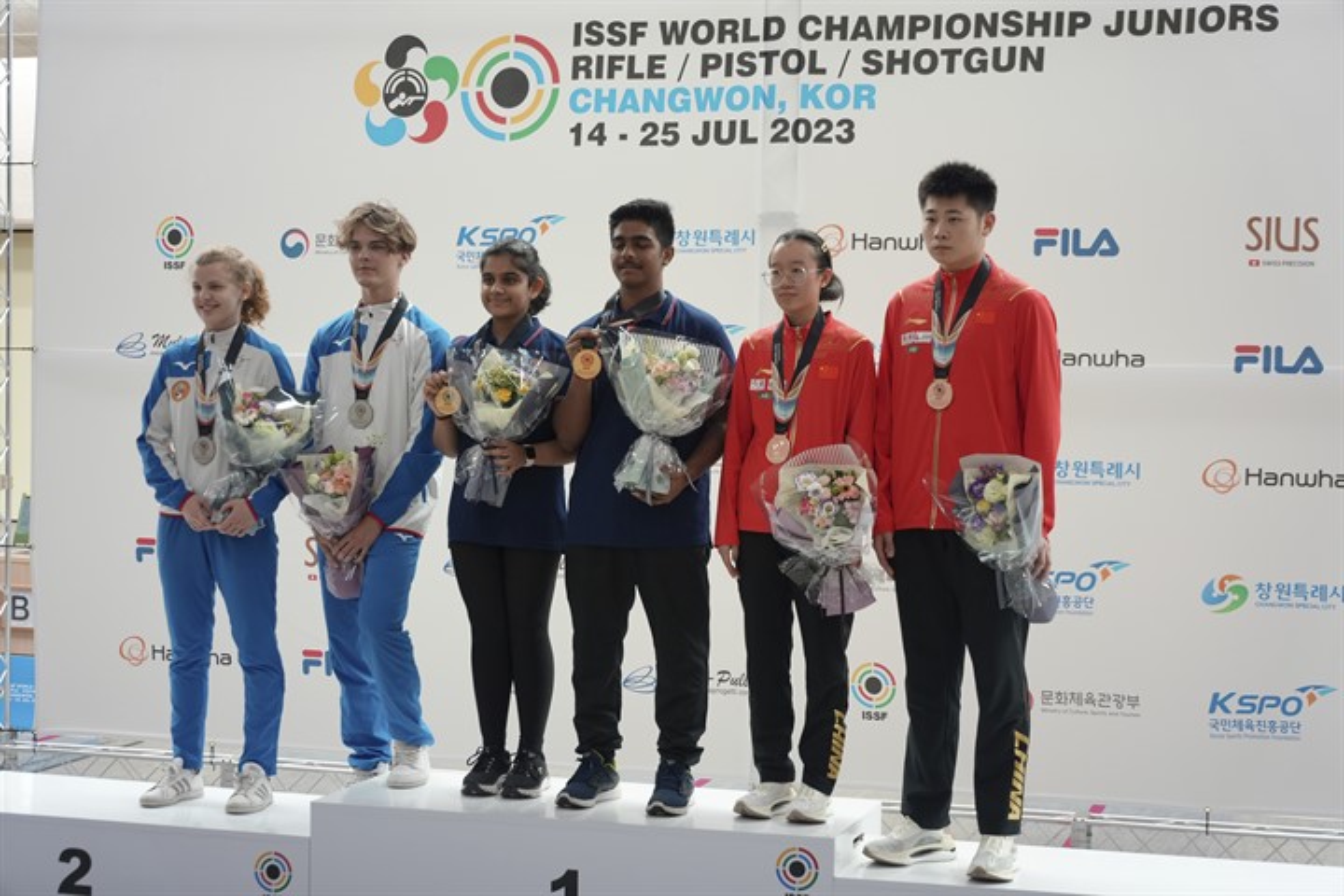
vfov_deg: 21.9
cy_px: 448
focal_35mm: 62
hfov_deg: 32.4
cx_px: 672
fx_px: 2314
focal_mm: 62
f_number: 4
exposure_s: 1/160
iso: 1000
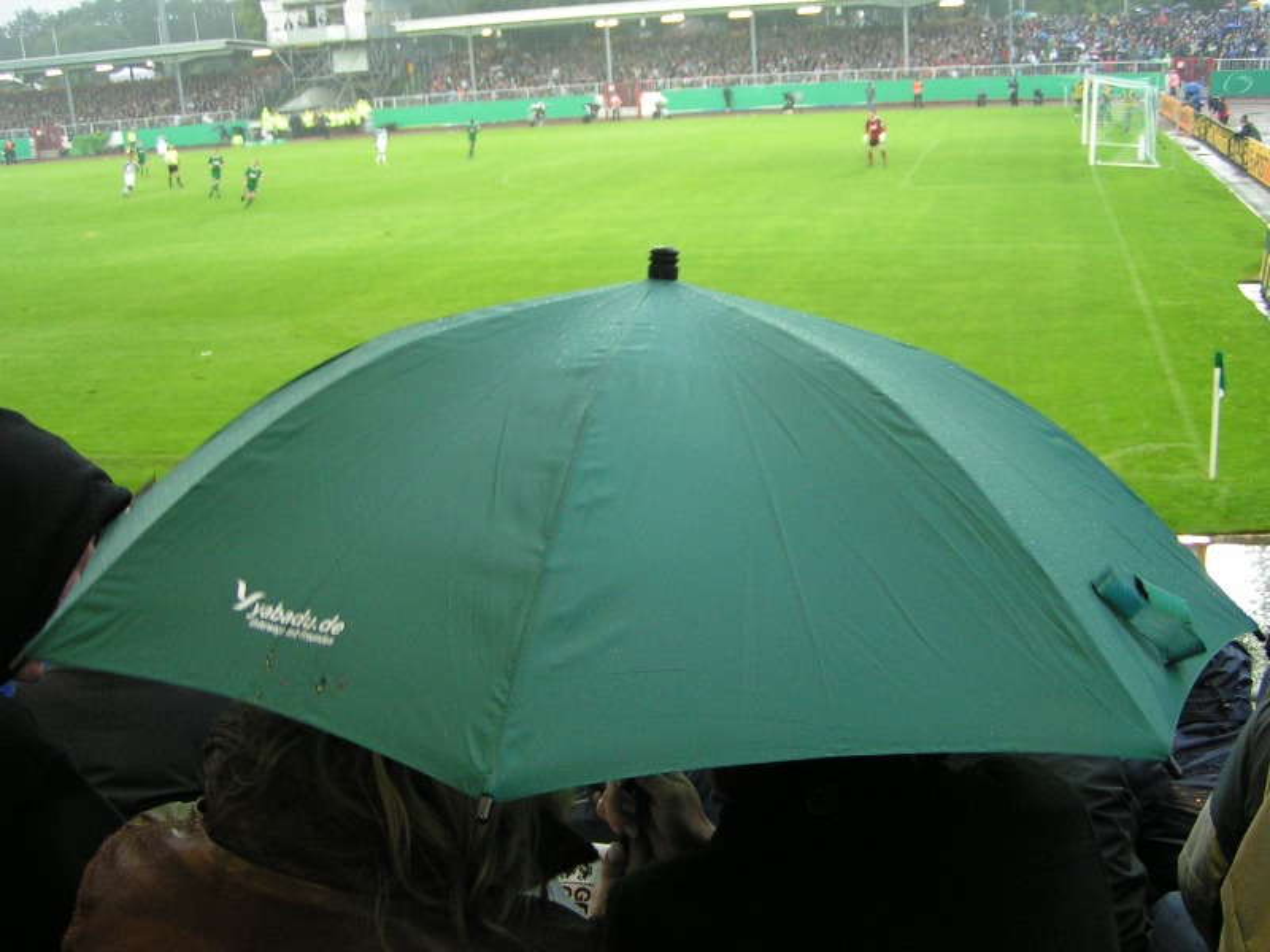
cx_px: 635
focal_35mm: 38
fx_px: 1394
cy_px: 476
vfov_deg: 37.7
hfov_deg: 49.0
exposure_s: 1/40
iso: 160
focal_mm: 5.8
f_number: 2.8
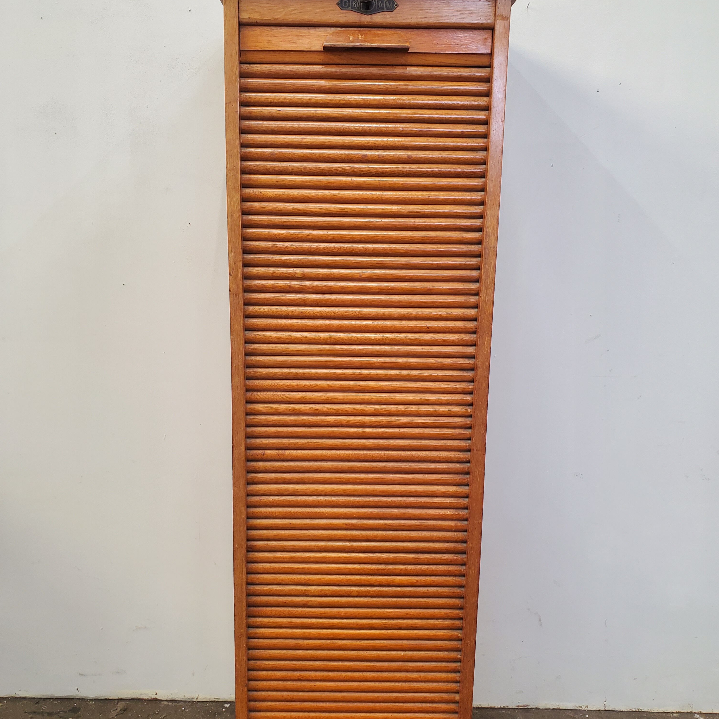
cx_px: 363
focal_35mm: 31
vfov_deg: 52.5
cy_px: 382
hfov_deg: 52.5
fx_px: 728
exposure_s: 1/50
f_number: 2.4
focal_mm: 4.3
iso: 200
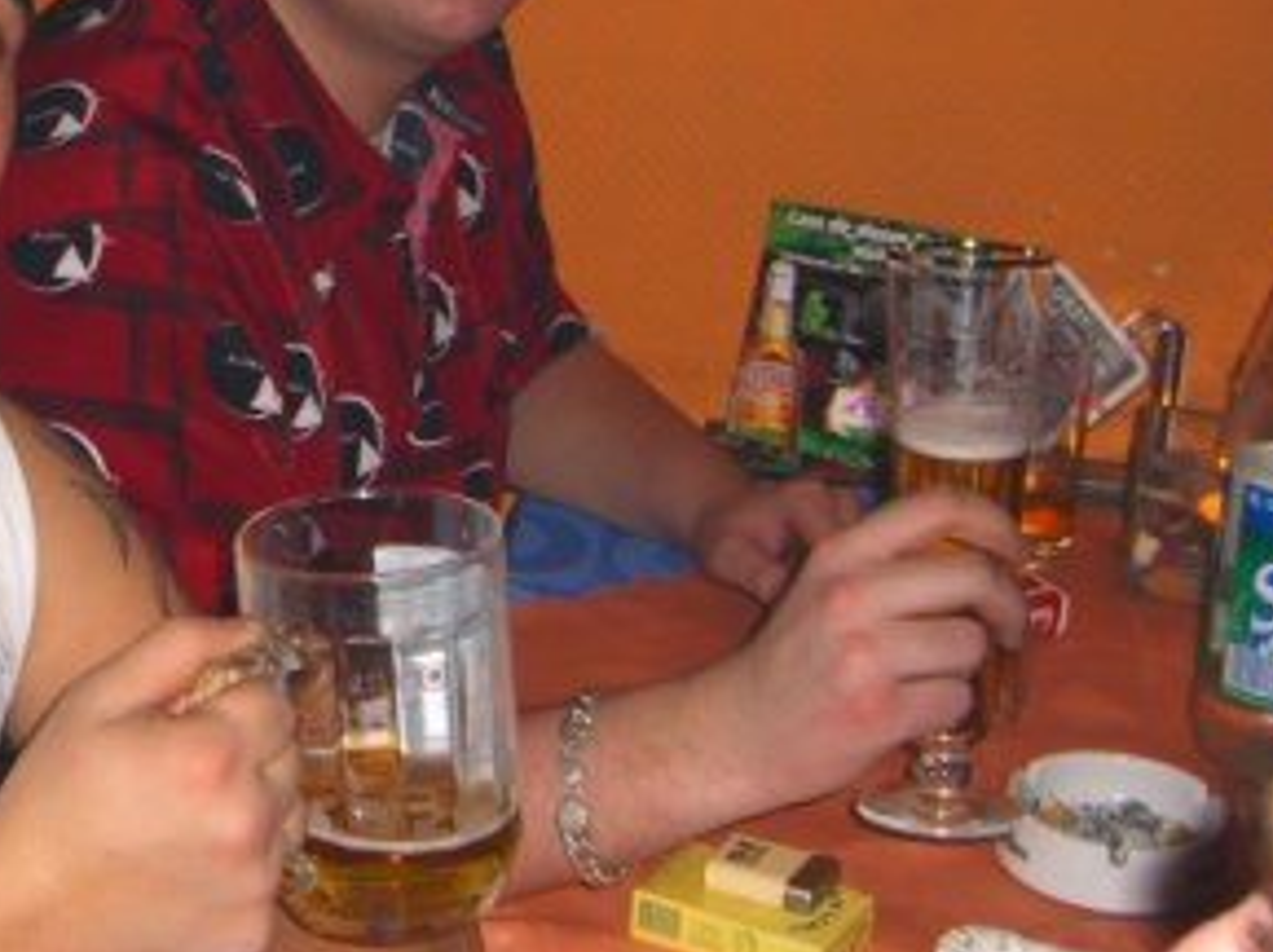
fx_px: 2902
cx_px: 123
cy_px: 260
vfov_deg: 18.5
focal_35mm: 79
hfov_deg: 24.0
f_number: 2.8
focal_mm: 7.9
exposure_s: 1/60
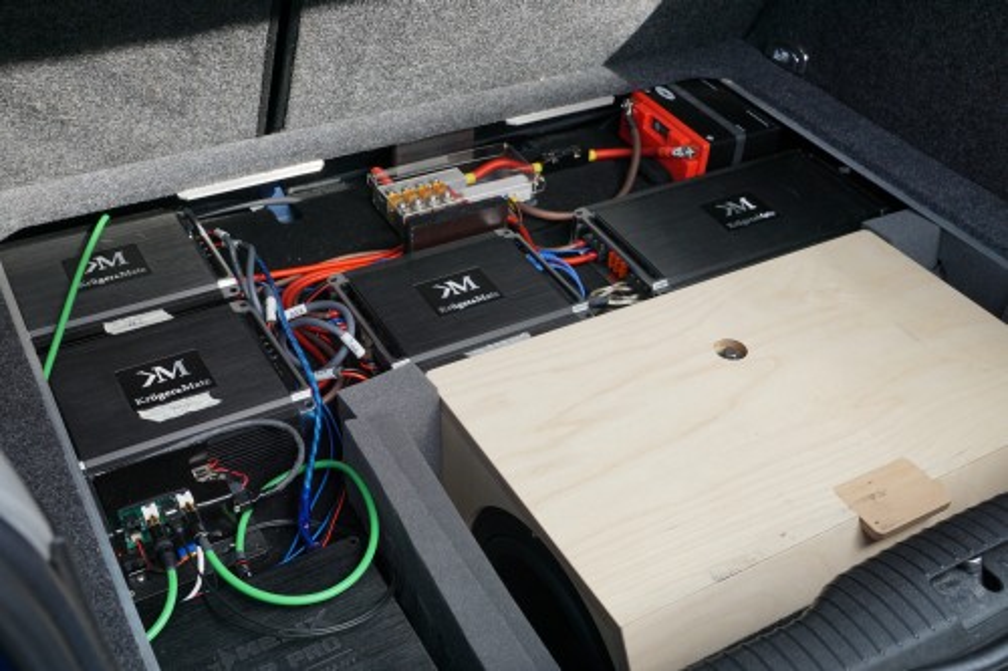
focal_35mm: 39
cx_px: 504
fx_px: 1092
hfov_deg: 49.6
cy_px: 336
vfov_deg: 34.2
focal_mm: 26
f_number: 7.1
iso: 200
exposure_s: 1/125
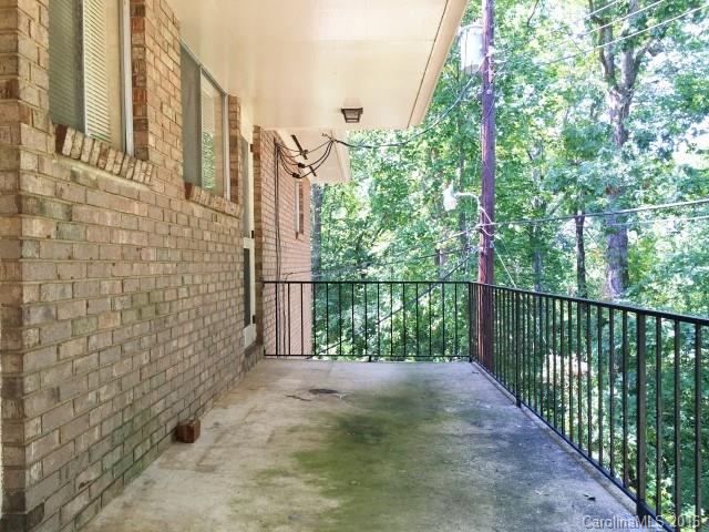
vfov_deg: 48.2
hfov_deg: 61.7
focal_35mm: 29
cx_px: 354
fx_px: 594
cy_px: 266
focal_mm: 4.15
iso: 25
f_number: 2.2
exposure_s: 1/60
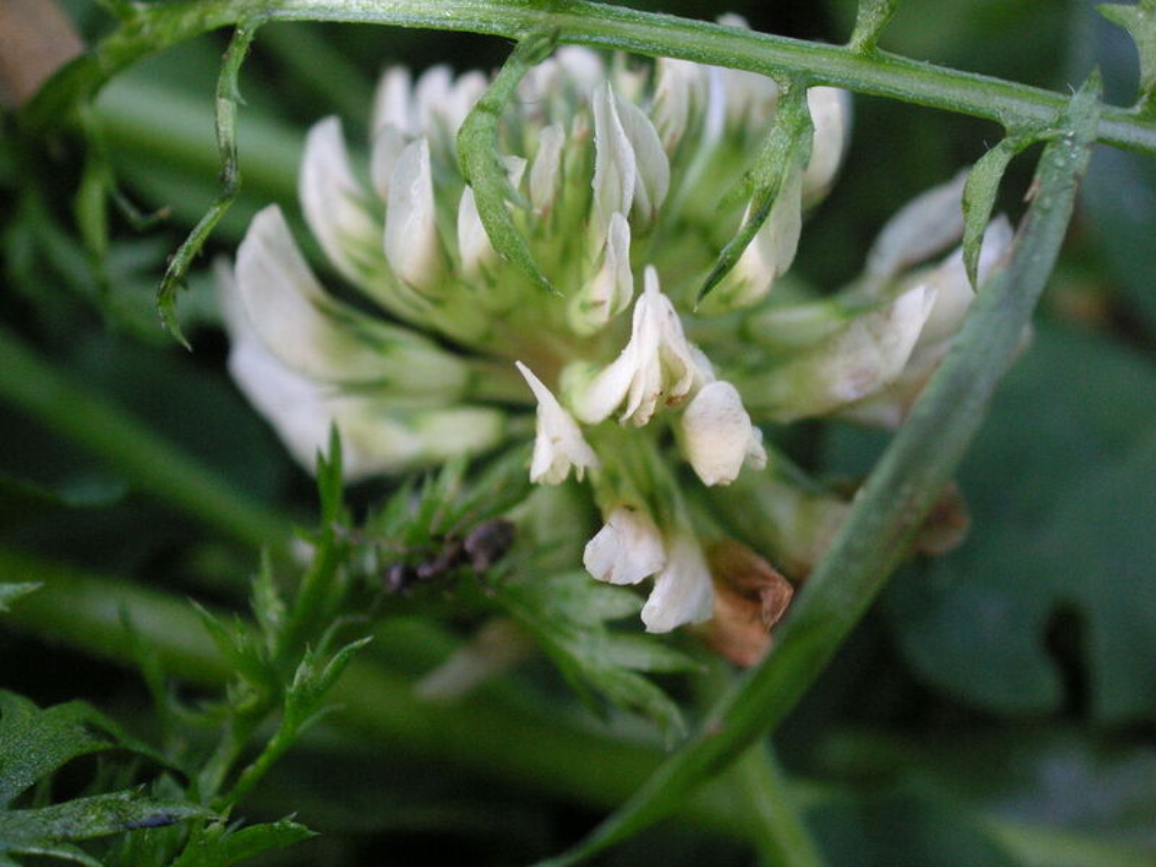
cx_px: 578
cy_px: 434
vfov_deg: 16.8
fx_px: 2939
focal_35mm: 88
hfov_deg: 22.3
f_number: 4.7
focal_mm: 14.6
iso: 100
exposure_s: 1/90
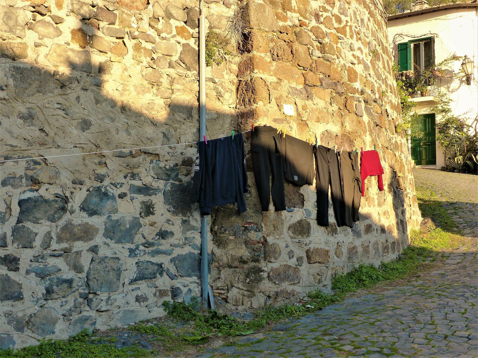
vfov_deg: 30.9
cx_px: 239
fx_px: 649
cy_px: 179
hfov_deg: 40.4
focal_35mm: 47
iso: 160
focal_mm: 8.4
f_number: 4
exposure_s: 1/250
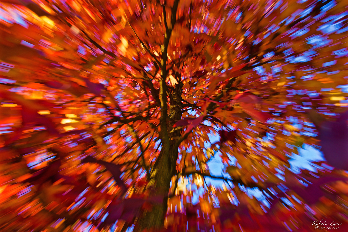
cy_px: 116
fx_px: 333
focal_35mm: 34
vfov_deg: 38.4
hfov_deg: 55.1
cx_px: 174
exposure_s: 1/30
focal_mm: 23
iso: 100
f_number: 7.1
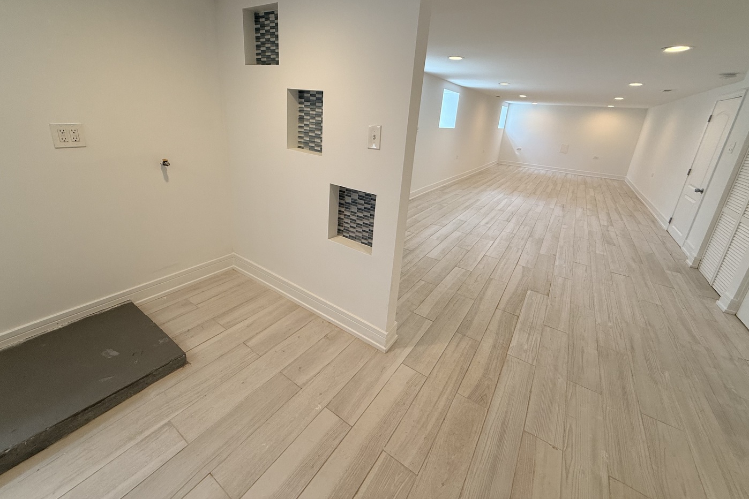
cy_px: 210
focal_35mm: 15
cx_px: 369
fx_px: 312
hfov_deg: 100.4
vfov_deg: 76.8
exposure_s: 1/120
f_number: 2.2
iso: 100
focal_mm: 2.22
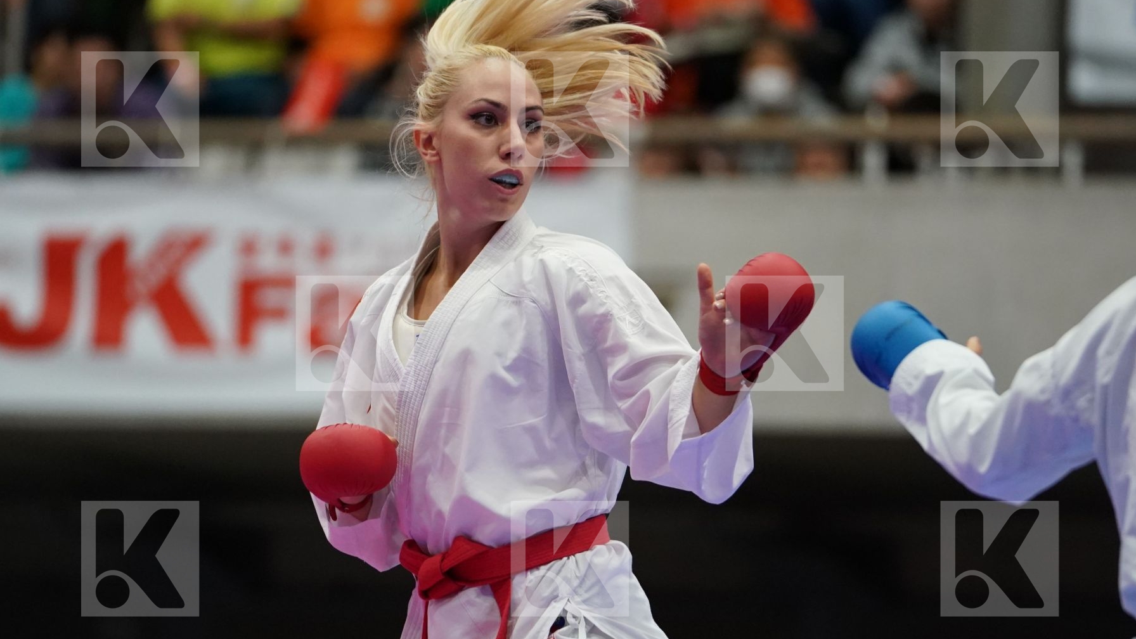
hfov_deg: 7.1
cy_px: 333
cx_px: 570
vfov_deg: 4.0
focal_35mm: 303
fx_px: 9127
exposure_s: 1/1000
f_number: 2.8
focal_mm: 192
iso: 3200
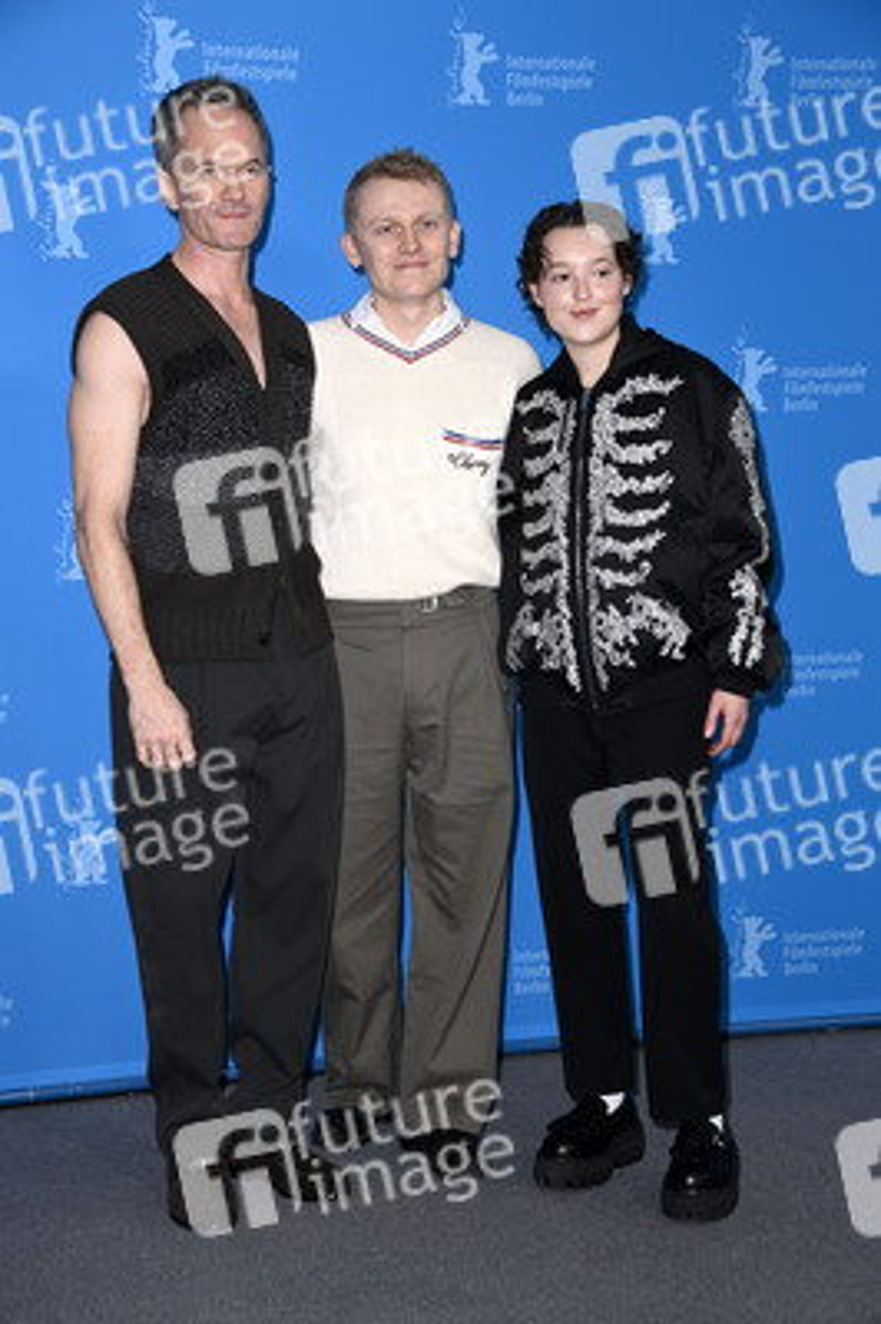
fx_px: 2280
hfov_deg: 21.9
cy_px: 662
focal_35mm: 62
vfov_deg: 32.4
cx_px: 440
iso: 640
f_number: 5.6
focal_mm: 62
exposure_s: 1/250
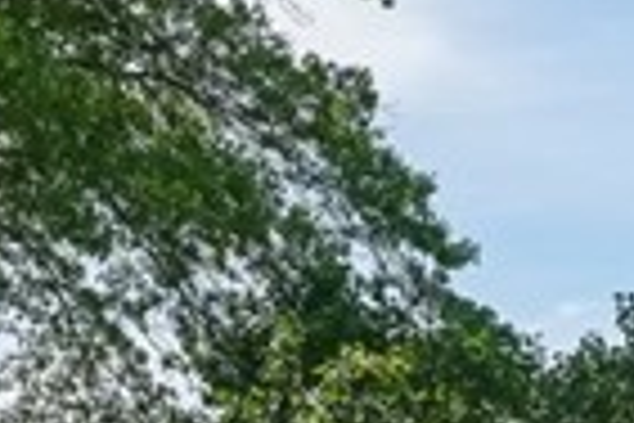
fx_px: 1902
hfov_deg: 17.9
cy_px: 731
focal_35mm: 108
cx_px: 789
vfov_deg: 11.8
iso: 640
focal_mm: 14
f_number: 8
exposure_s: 1/1250
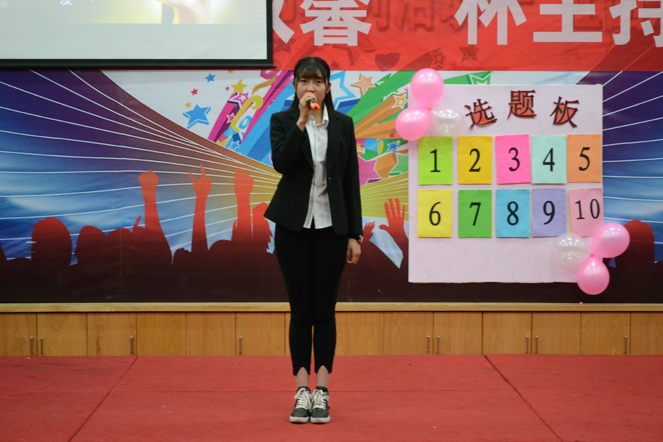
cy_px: 221
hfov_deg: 28.1
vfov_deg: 18.9
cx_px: 332
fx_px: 1326
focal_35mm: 72
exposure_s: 1/40
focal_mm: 48
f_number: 5.6
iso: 2000
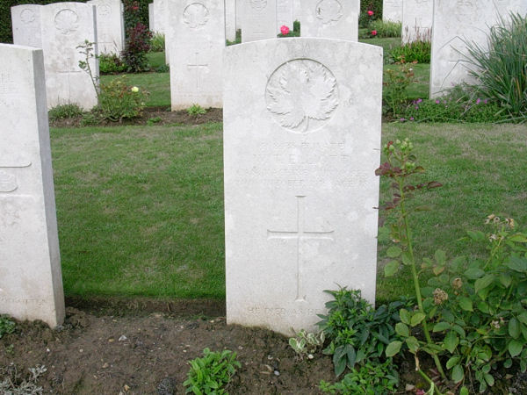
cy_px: 198
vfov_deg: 32.2
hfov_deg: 42.1
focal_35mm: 45
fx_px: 685
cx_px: 264
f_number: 5.8
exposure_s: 1/181
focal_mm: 6.7
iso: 70
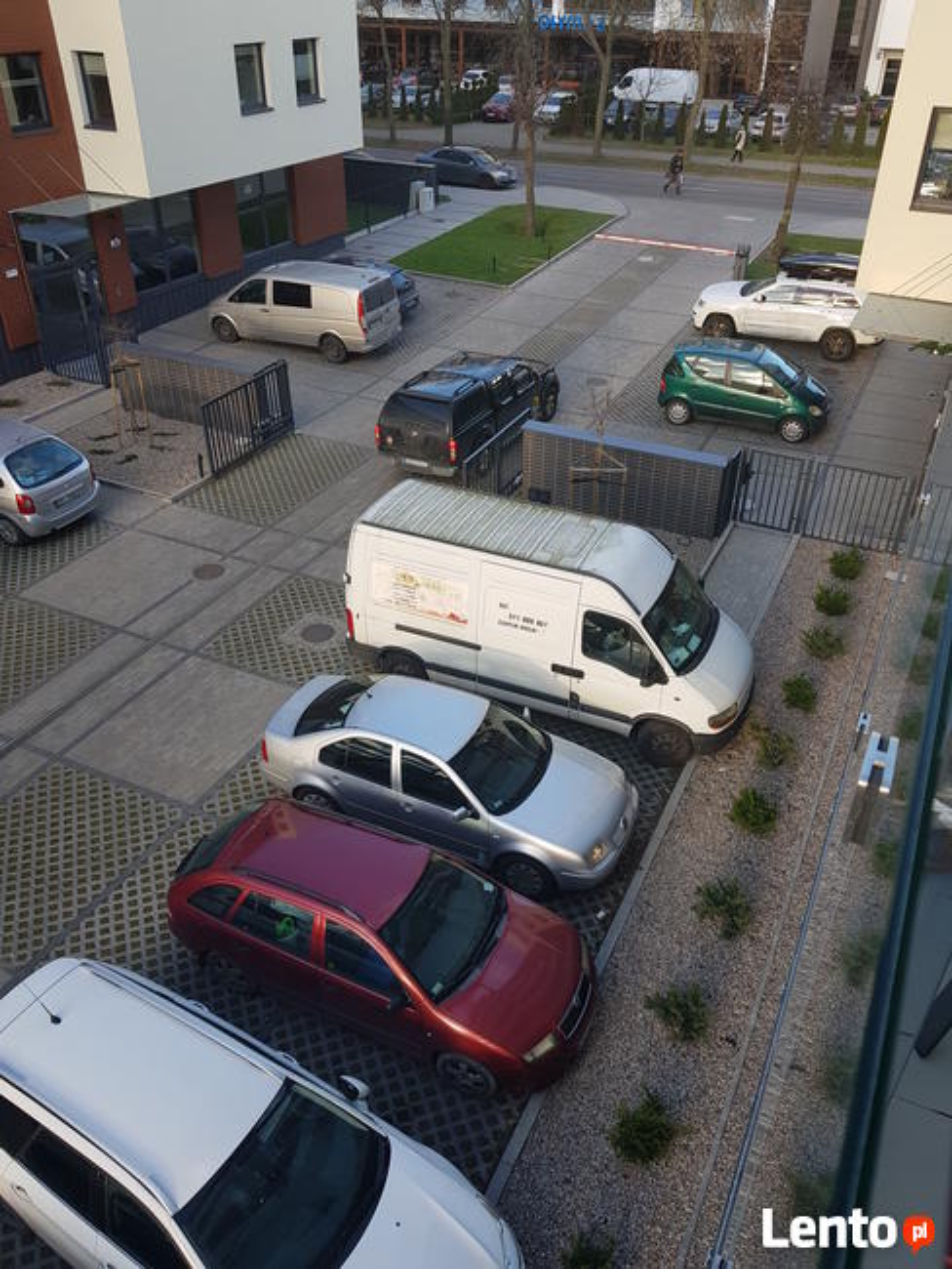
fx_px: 953
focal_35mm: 26
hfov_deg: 53.1
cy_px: 634
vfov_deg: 67.3
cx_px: 476
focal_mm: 4.2
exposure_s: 1/291
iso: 40
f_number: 1.7
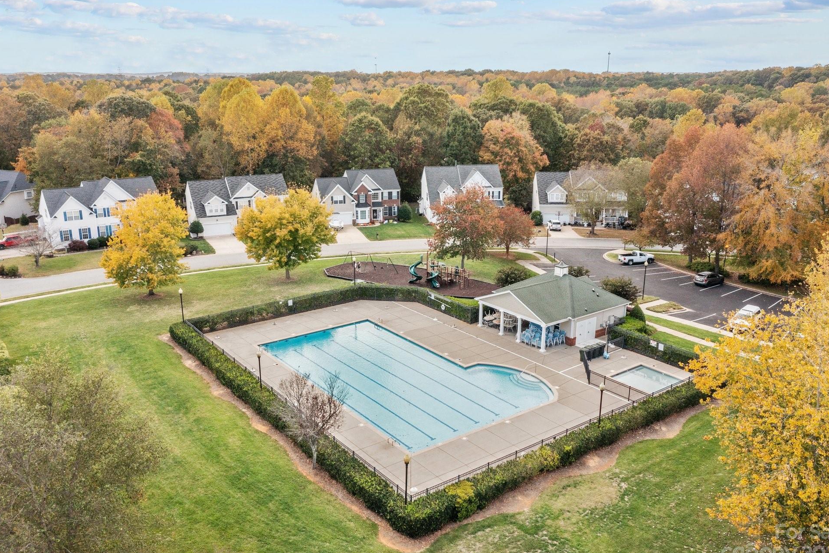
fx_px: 691
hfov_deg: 61.9
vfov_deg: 43.6
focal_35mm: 30
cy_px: 278
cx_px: 406
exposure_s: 1/400
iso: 100
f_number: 5.6
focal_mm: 10.26
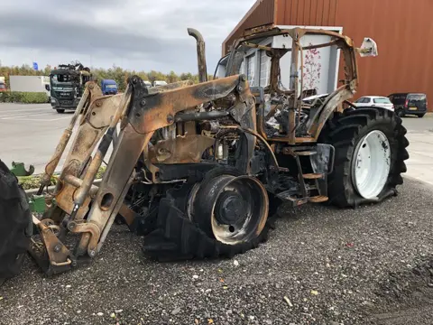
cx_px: 216
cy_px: 162
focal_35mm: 28
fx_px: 350
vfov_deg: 49.7
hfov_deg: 63.4
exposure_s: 1/120
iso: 40
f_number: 1.8
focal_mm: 3.99
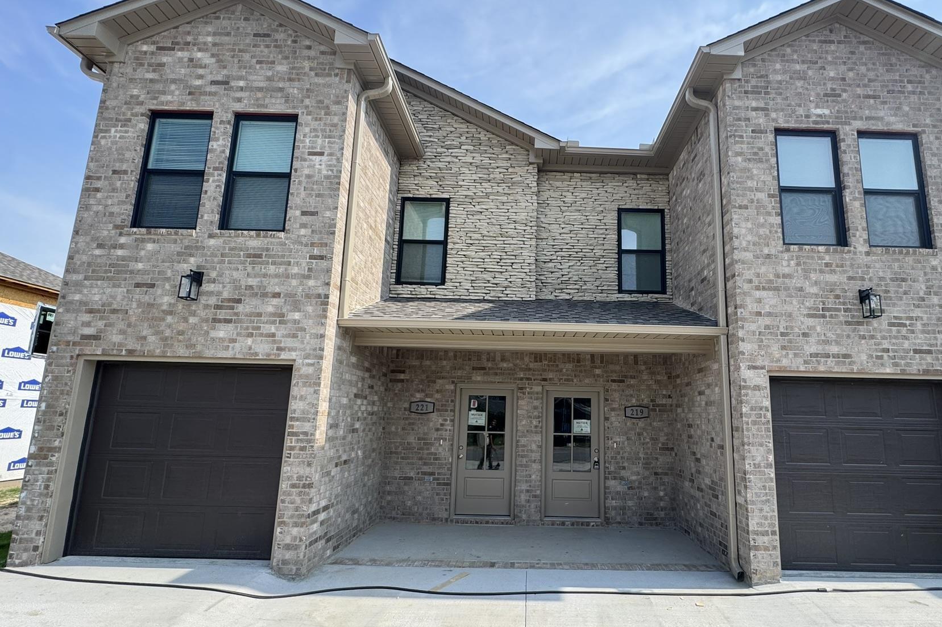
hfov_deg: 89.5
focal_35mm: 18
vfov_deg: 67.3
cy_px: 336
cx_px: 537
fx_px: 471
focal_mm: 2.22
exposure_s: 1/734
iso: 50
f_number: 2.2
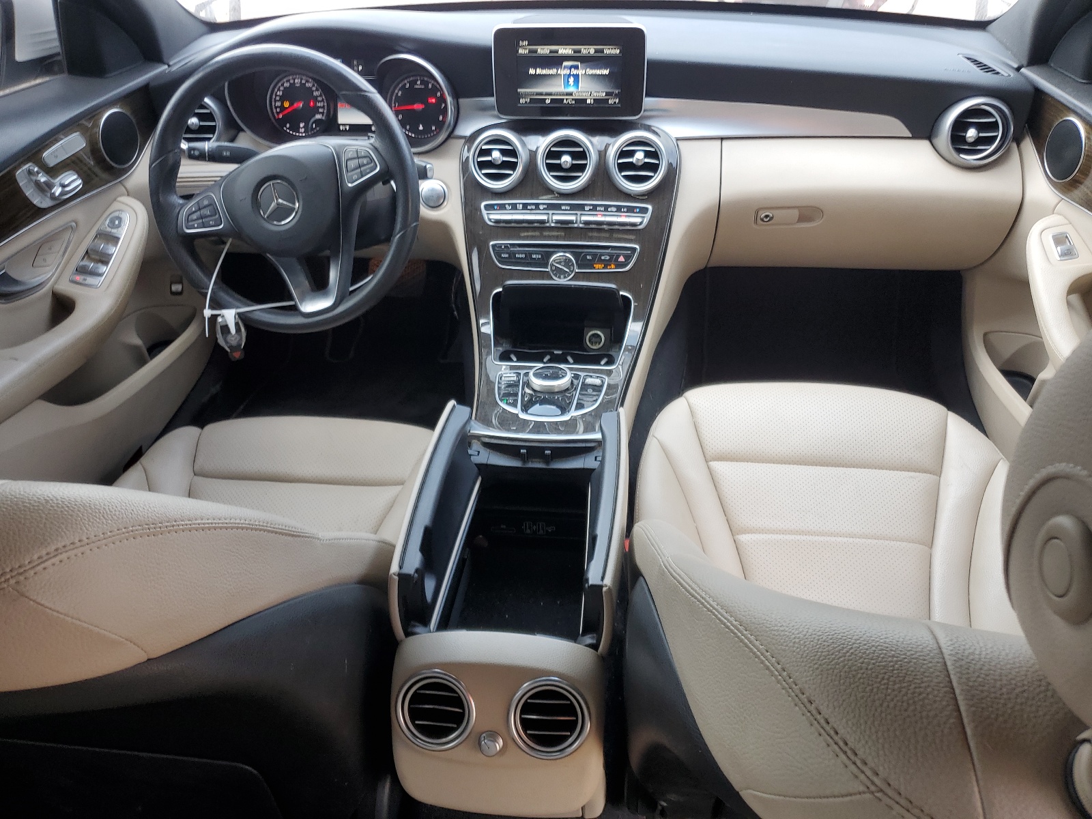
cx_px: 546
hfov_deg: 67.3
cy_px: 410
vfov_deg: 53.1
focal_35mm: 26
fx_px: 820
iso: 51
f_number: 1.5
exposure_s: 1/60.2
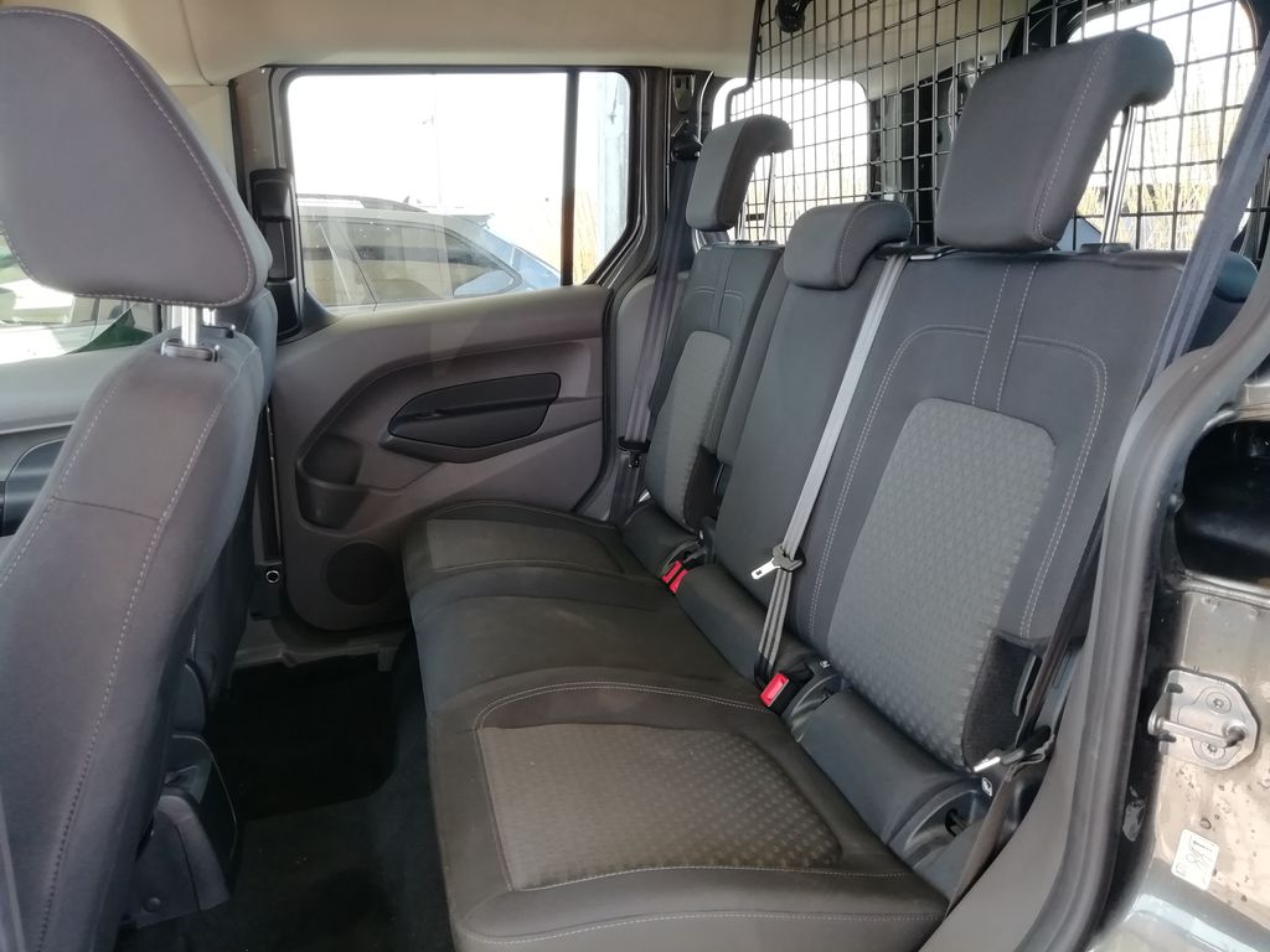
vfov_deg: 53.1
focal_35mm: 26
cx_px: 635
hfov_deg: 67.3
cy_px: 476
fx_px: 954
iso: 100
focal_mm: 3.21
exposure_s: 1/50
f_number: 2.2
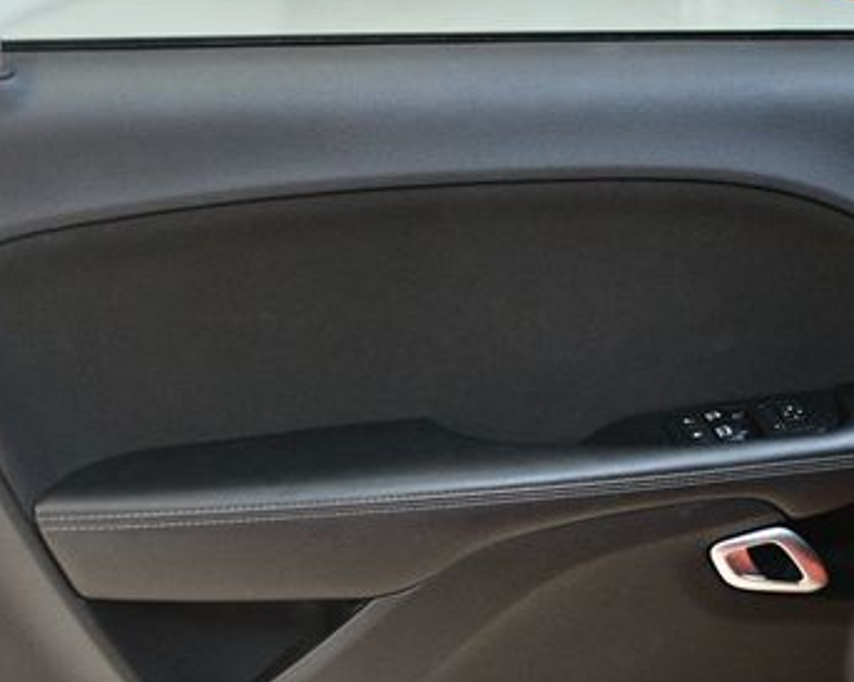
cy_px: 463
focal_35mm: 63
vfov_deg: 24.1
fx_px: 1591
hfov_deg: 29.9
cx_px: 535
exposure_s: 1/60
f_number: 3.8
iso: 3200
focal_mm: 24
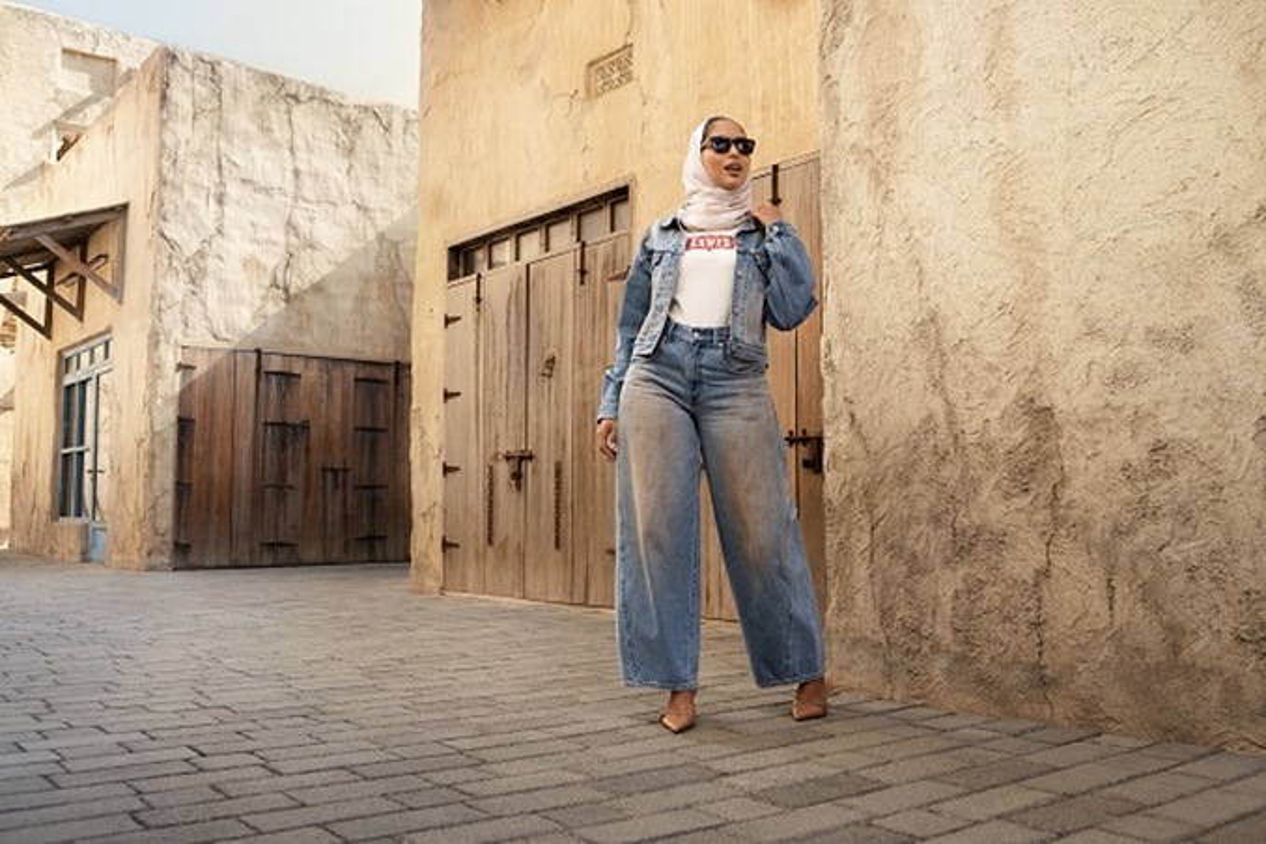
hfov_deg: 56.5
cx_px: 633
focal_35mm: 34
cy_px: 422
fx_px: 1178
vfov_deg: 39.4
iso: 160
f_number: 5
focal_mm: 33.5
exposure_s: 1/160
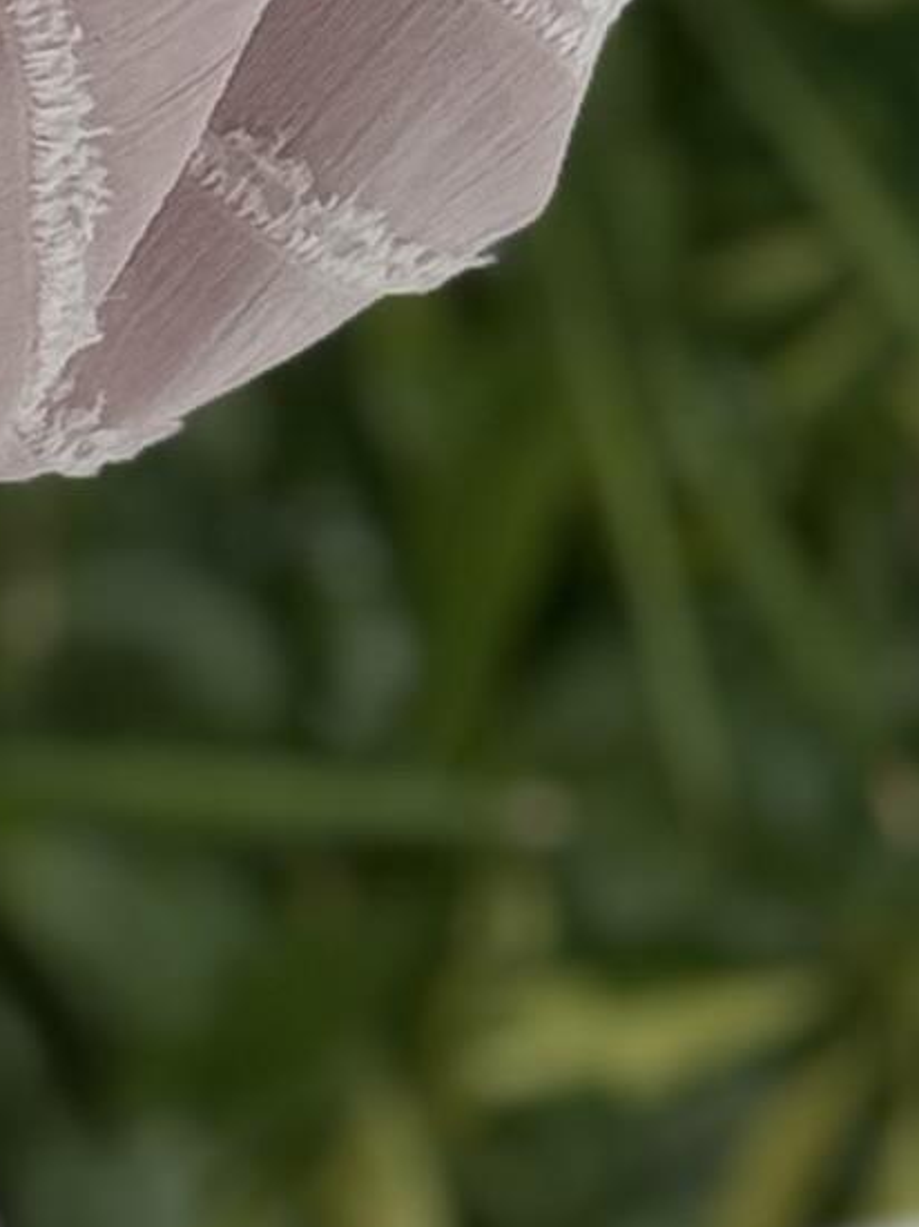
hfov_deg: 4.1
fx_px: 12470
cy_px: 335
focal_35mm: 352
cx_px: -1660
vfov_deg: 5.6
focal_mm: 6.76
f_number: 1.78
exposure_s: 1/124
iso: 50
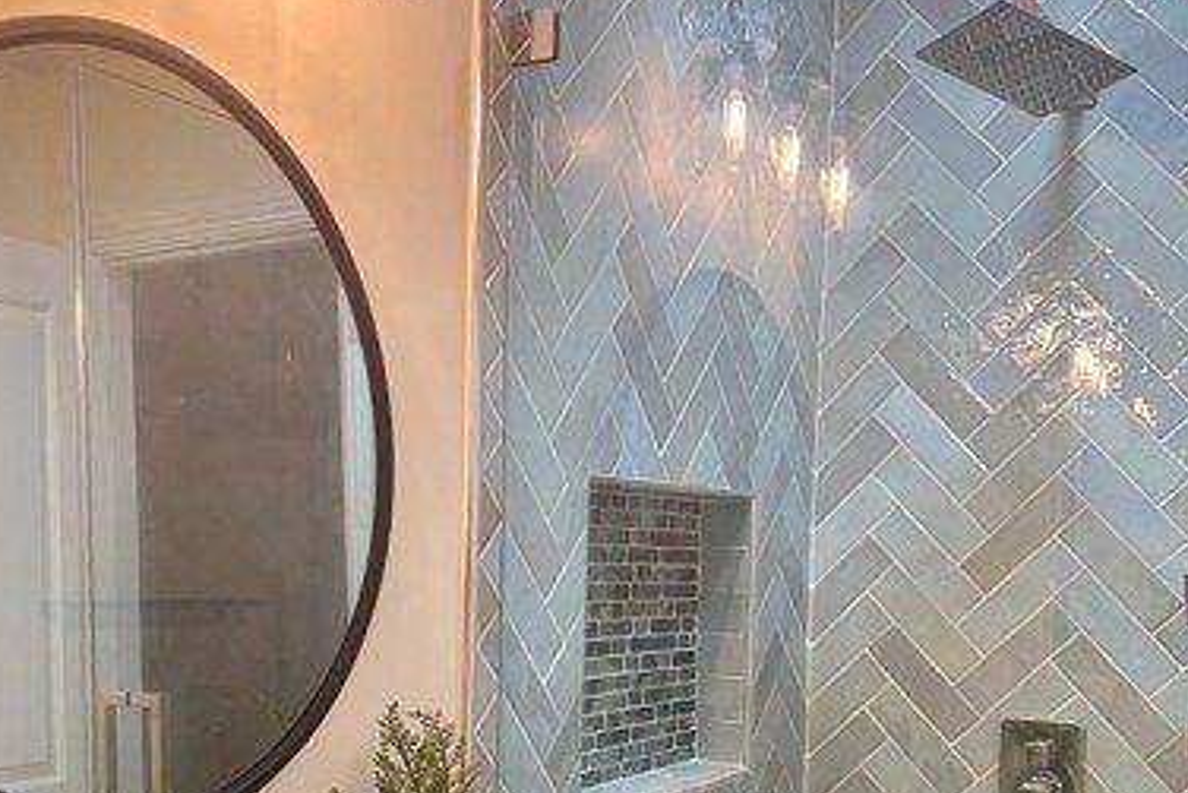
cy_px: 613
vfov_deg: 28.7
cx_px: 635
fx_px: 1519
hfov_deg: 42.7
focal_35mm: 46
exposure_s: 1/120
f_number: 1.6
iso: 64
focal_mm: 5.96
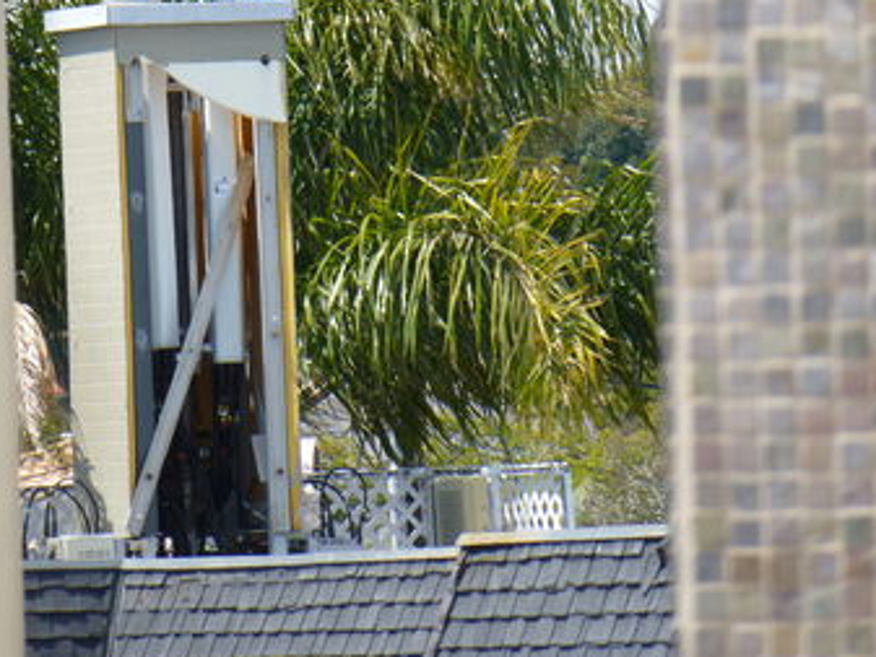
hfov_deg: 3.5
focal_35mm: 569
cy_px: 296
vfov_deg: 2.6
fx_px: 14404
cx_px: 377
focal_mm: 86
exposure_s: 1/200
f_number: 6.4
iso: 100
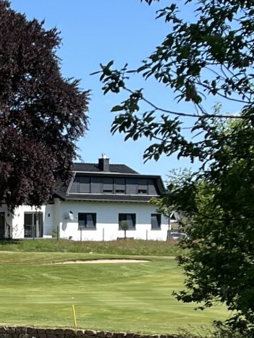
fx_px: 1310
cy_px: 311
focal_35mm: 134
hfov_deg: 10.1
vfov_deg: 14.5
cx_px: -275
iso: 50
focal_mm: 5.1
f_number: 1.6
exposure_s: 1/2268
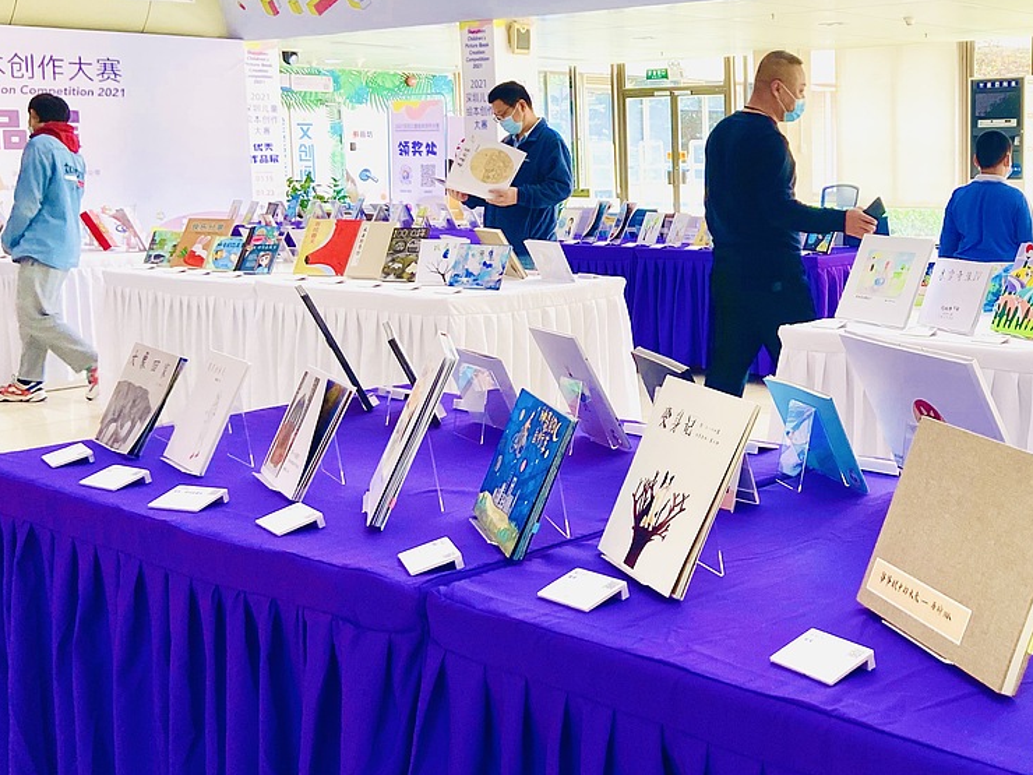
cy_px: 309
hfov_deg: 40.2
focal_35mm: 45
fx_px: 1343
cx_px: 840
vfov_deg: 32.1
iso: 80
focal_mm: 4.25
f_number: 1.8
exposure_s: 1/100
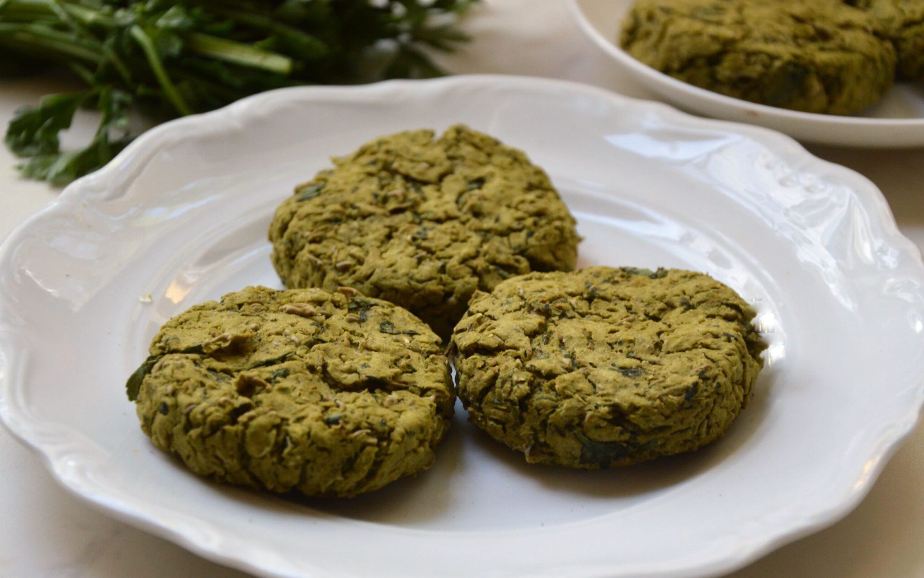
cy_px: 289
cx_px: 462
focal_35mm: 101
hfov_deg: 20.6
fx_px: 2544
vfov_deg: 13.0
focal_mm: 66
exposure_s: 1/60
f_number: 5.3
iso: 800
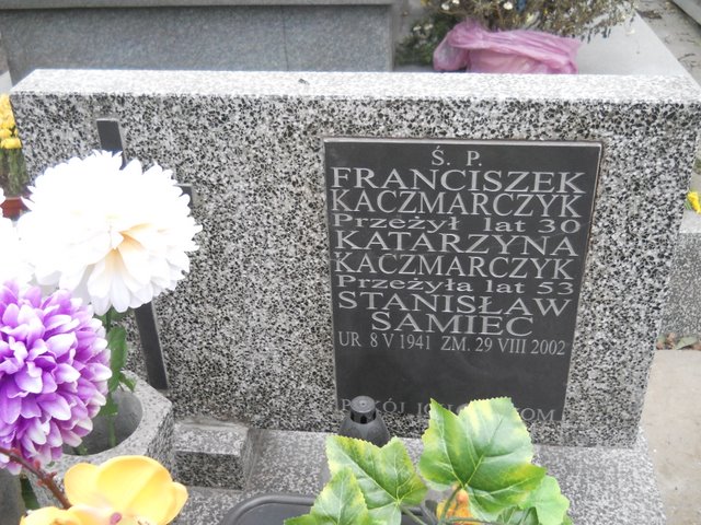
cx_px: 350
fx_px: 830
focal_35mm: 41
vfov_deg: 35.1
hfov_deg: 45.8
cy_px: 262
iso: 400
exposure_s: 1/100
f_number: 3.1
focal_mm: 6.72
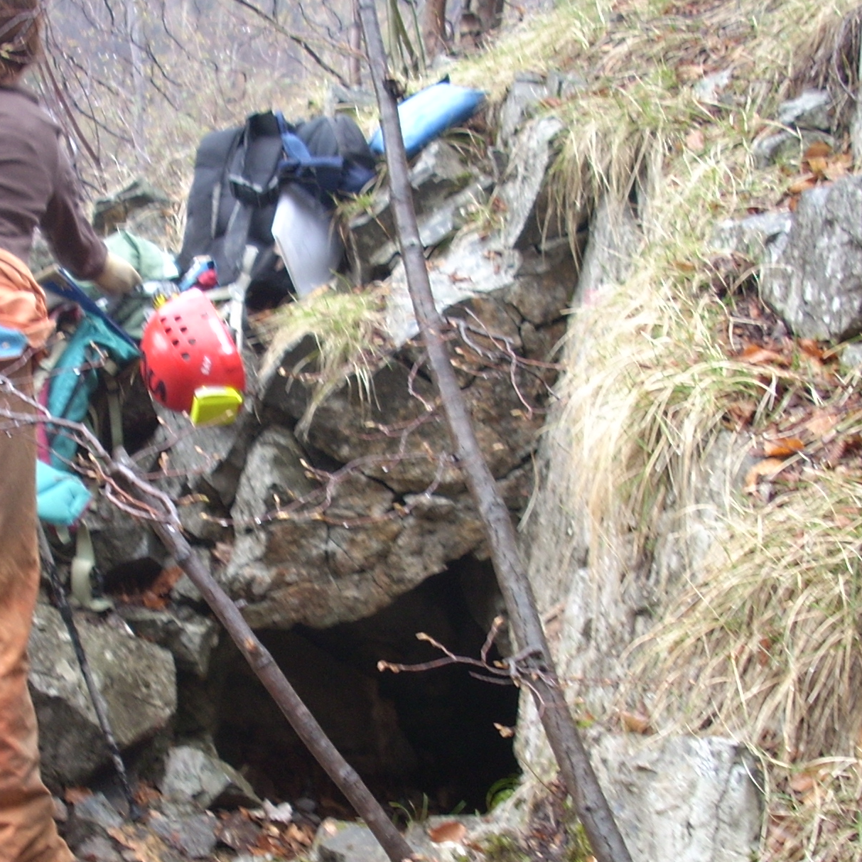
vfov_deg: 25.0
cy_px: 472
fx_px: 1944
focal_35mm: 69
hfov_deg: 24.8
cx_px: 263
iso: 64
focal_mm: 6.2
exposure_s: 1/42.4
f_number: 2.8
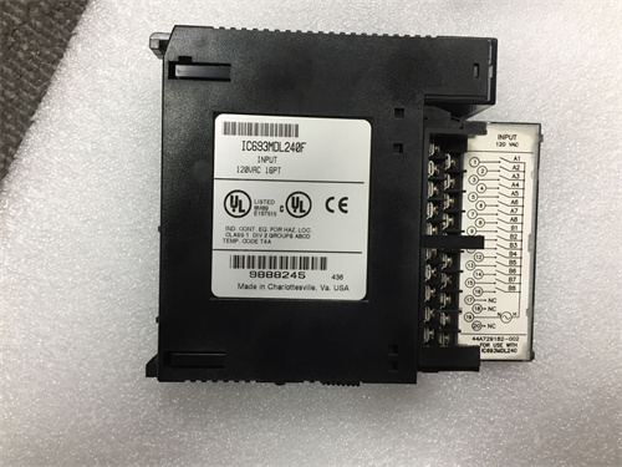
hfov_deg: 61.7
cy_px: 234
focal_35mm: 29
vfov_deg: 48.2
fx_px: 521
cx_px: 311
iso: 100
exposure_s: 1/33
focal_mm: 4.15
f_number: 2.2
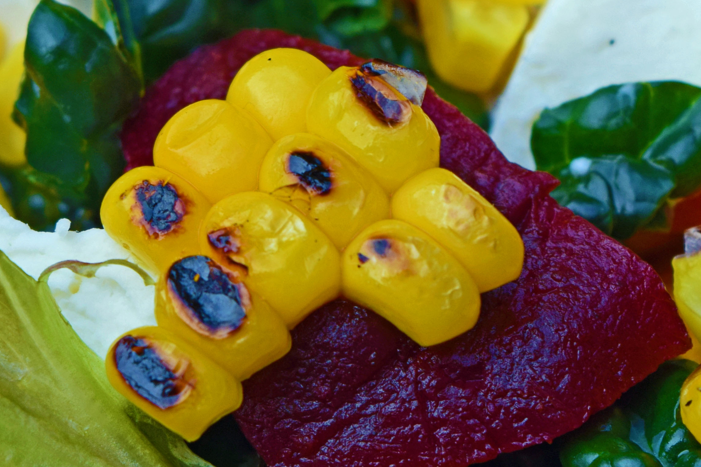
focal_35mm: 215
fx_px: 4192
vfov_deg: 6.4
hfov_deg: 9.5
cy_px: 288
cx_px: 201
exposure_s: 1/250
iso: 400
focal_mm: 55
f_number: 8
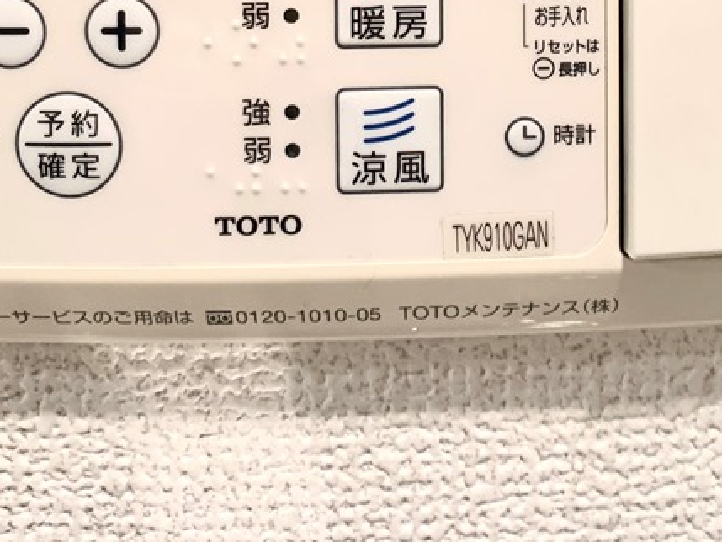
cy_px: -89
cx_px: 448
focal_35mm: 62
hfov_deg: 31.1
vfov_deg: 22.1
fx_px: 1294
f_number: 1.8
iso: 100
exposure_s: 1/100
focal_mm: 4.25
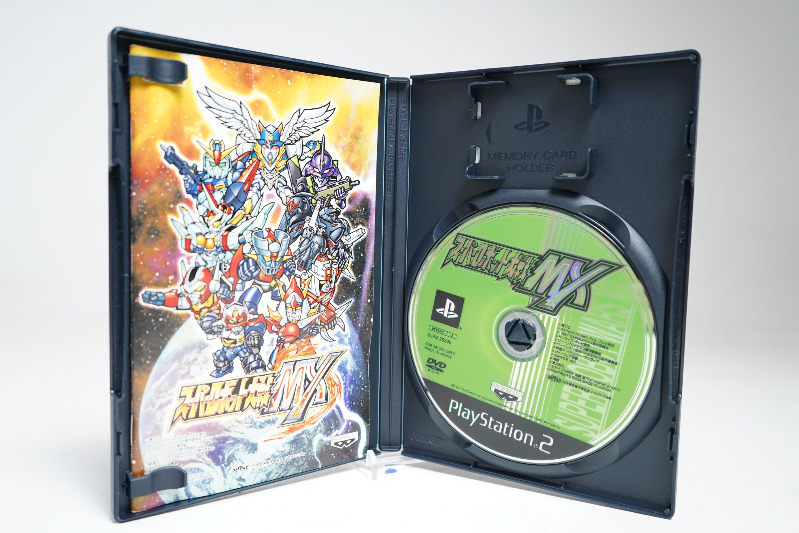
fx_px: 644
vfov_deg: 45.0
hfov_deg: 63.7
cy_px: 266
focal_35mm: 29
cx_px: 400
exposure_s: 1/30
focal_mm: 29
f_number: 5
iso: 1250
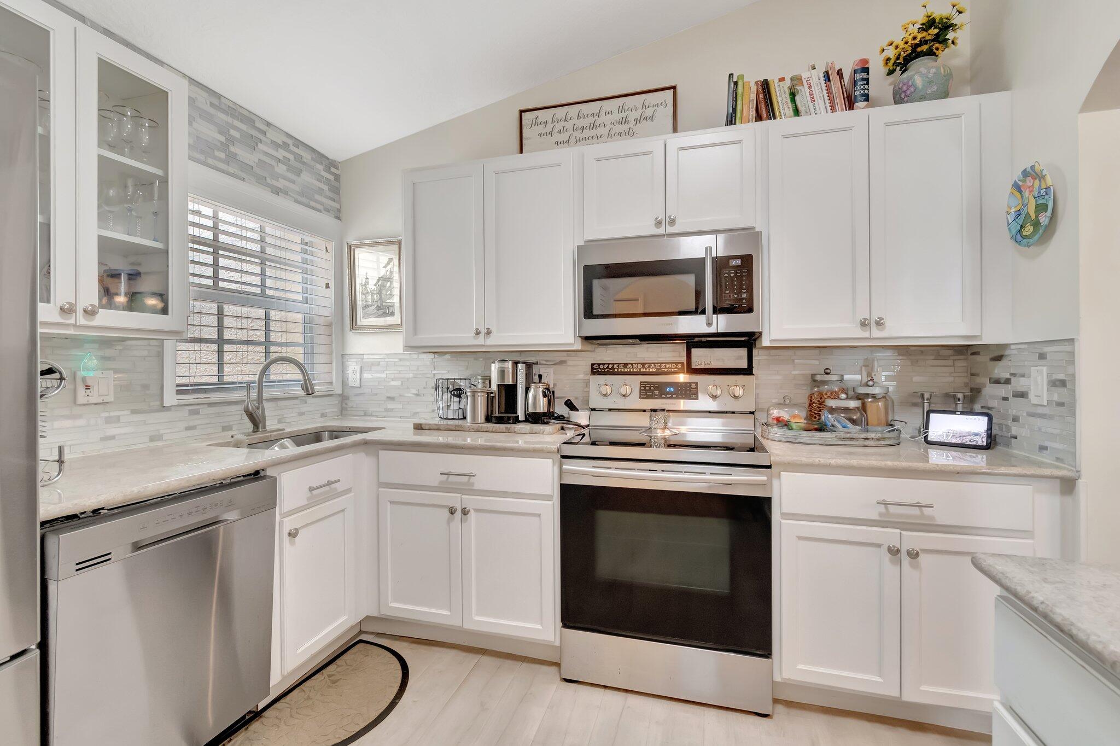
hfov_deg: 100.4
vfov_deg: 77.3
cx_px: 560
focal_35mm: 15
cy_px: 373
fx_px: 466
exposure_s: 1/15
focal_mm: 10
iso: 2200
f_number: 8
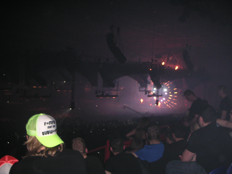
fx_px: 261
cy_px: 87
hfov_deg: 47.9
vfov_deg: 36.8
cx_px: 113
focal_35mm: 39
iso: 100
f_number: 2.8
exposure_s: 1/45
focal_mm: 6
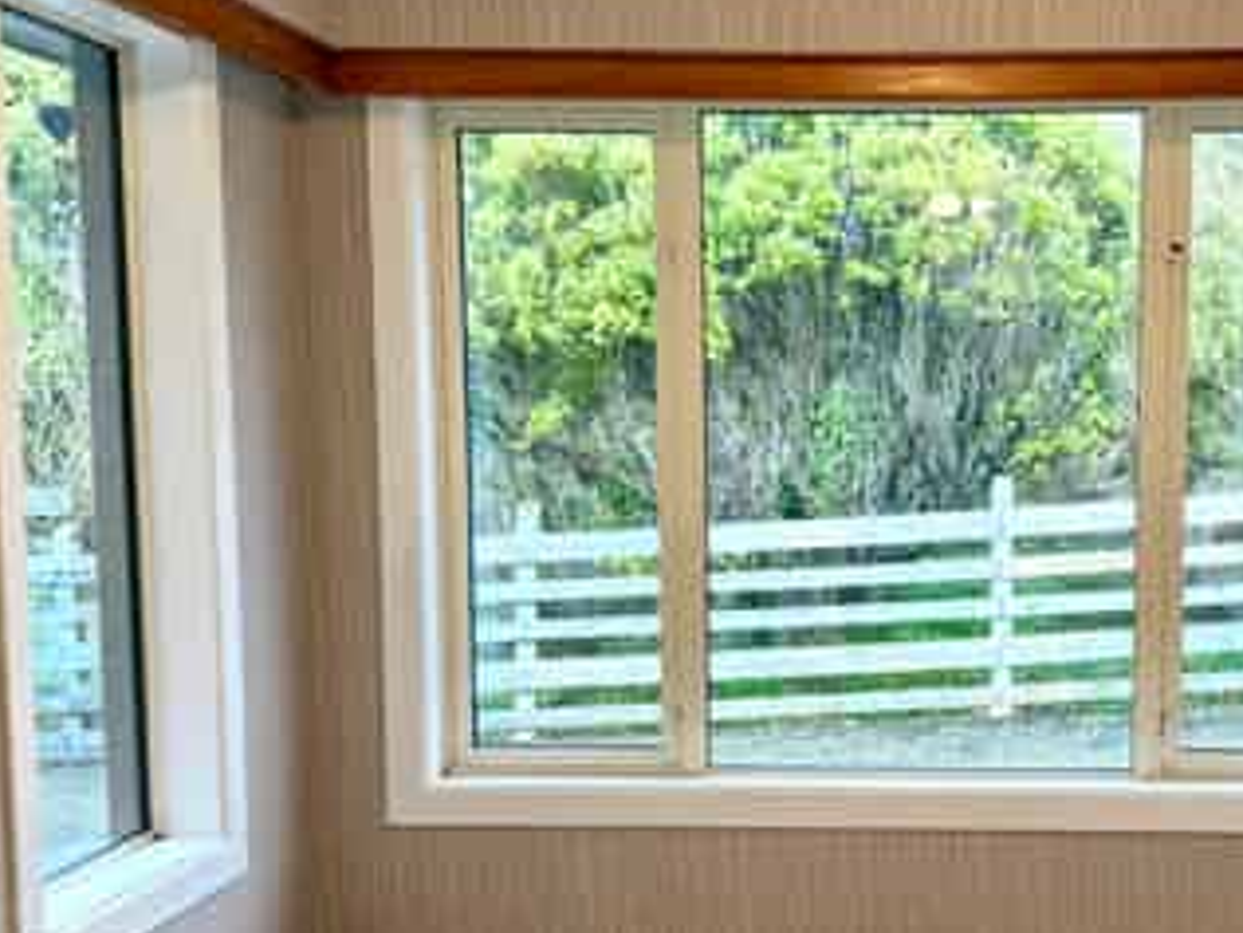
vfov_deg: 29.0
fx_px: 1795
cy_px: 604
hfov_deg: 37.2
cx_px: 944
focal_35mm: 50
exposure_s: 1/100
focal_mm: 6.76
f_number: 1.78
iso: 80
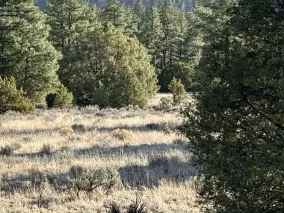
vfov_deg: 11.7
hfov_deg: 14.9
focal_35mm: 127
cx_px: -79
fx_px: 1042
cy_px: 97
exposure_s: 1/2762
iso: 64
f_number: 1.78
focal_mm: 6.76
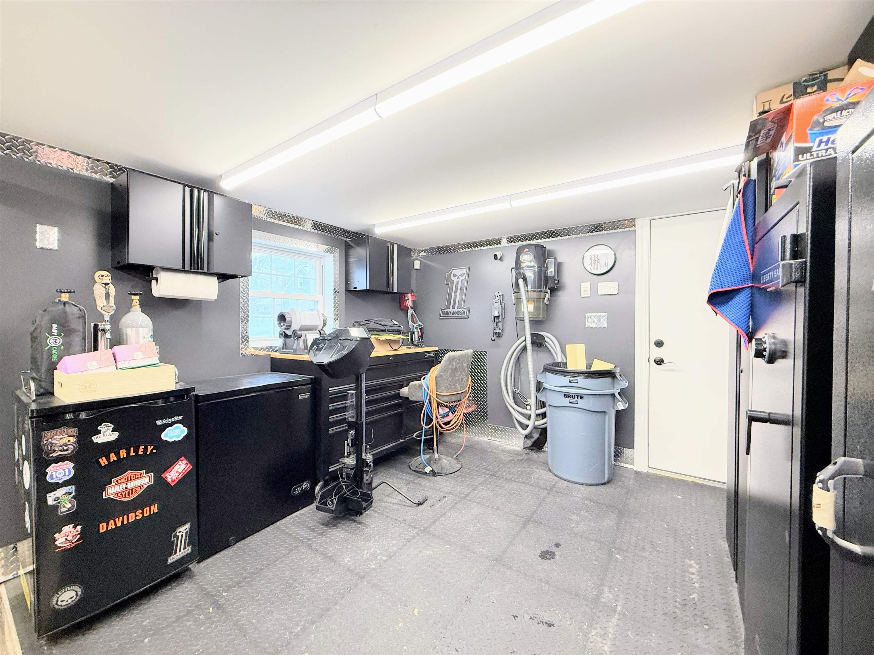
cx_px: 437
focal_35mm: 14
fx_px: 353
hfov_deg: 102.1
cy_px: 328
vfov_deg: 85.7
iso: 200
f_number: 2.2
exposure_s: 1/120
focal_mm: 2.22
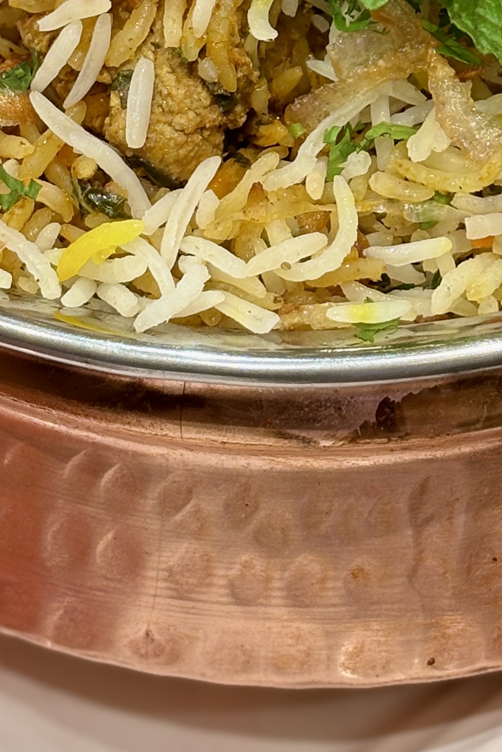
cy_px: -19
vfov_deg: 12.6
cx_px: 321
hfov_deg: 8.5
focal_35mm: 161
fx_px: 3366
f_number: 1.6
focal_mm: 5.96
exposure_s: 1/50
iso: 50
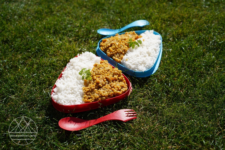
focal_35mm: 38
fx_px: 238
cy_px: 75
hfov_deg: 50.7
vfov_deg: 35.1
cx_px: 112
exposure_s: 1/1250
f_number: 4
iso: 100
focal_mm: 38
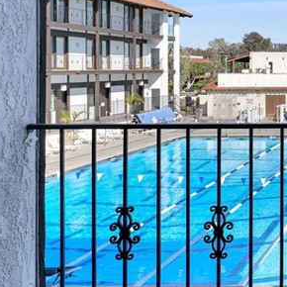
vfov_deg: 36.7
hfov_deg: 27.7
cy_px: 71
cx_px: 415
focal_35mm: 45
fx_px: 422
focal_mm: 15
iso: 100
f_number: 8
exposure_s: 1/320
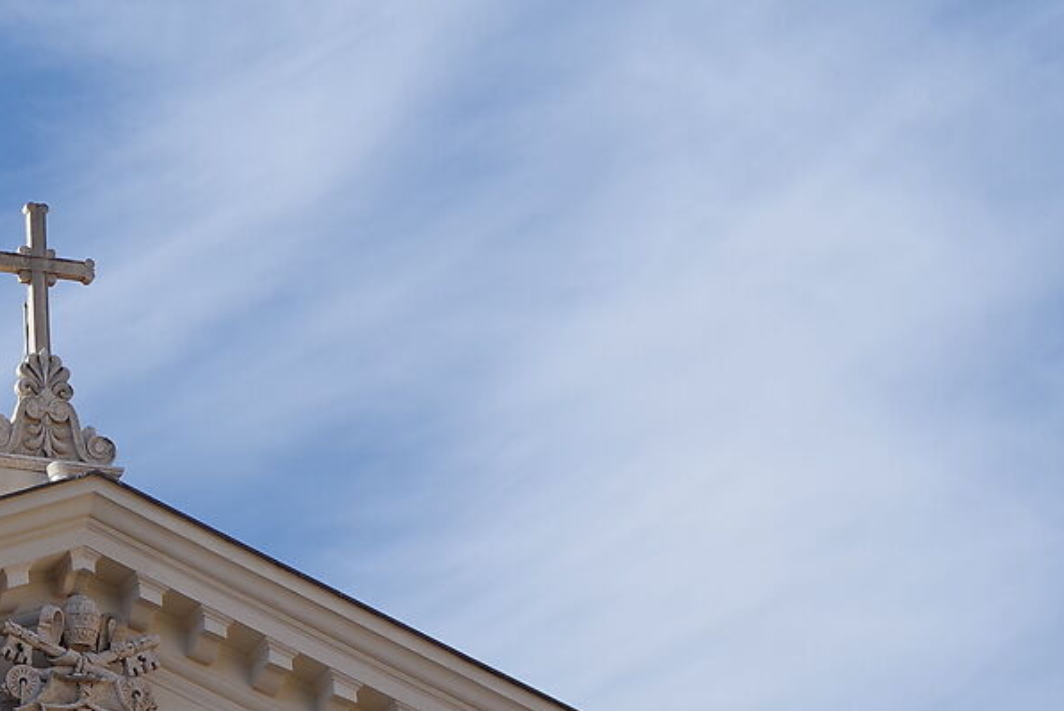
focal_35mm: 201
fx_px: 5945
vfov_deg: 6.7
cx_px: -724
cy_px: 1313
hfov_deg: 9.8
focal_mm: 50
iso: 100
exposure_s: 1/1250
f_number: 3.5
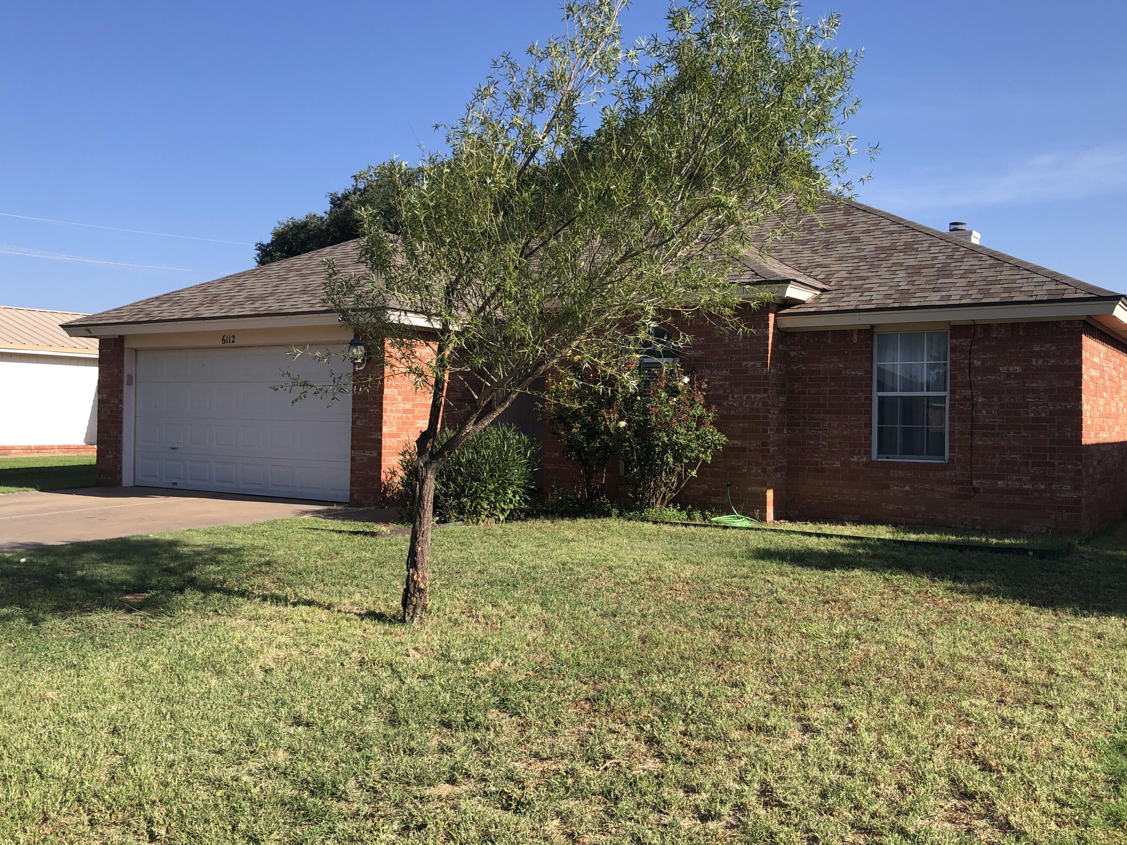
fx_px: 1042
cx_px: 592
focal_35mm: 32
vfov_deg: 44.2
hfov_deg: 56.8
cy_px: 422
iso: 20
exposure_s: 1/1279
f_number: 1.8
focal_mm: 3.99
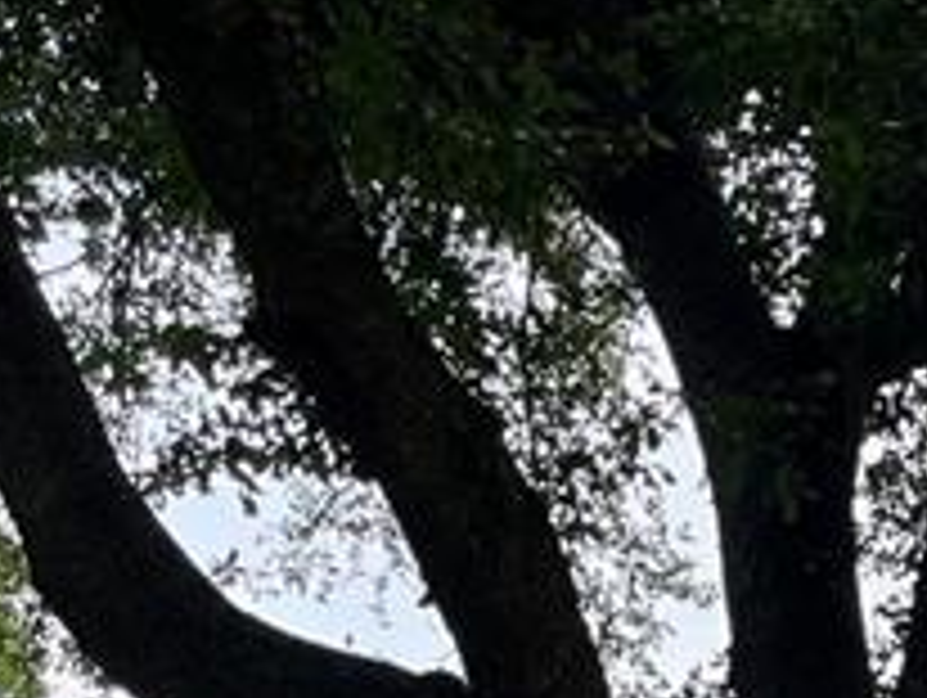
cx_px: 1368
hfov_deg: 14.3
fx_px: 3459
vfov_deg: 10.3
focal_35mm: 129
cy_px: 1549
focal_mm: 5.1
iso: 50
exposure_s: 1/1252
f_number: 1.6
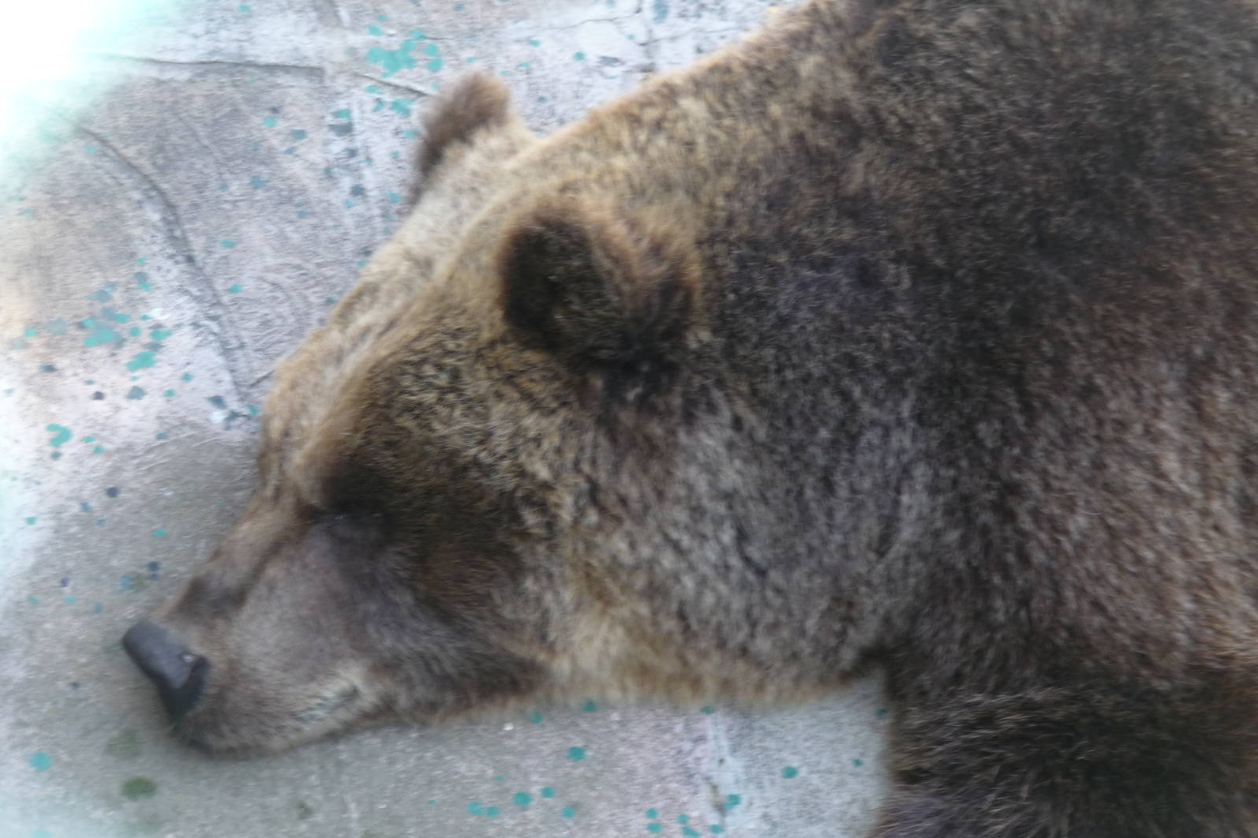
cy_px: 417
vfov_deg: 8.3
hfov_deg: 12.5
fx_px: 5764
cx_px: 631
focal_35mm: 165
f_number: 4.8
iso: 125
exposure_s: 1/50
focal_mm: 27.1
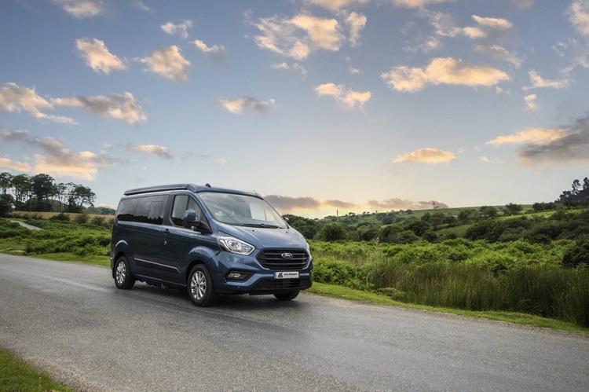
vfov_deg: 43.6
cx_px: 294
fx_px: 490
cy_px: 196
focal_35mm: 30
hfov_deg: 62.0
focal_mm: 20
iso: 1000
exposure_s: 1/4000
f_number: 6.3
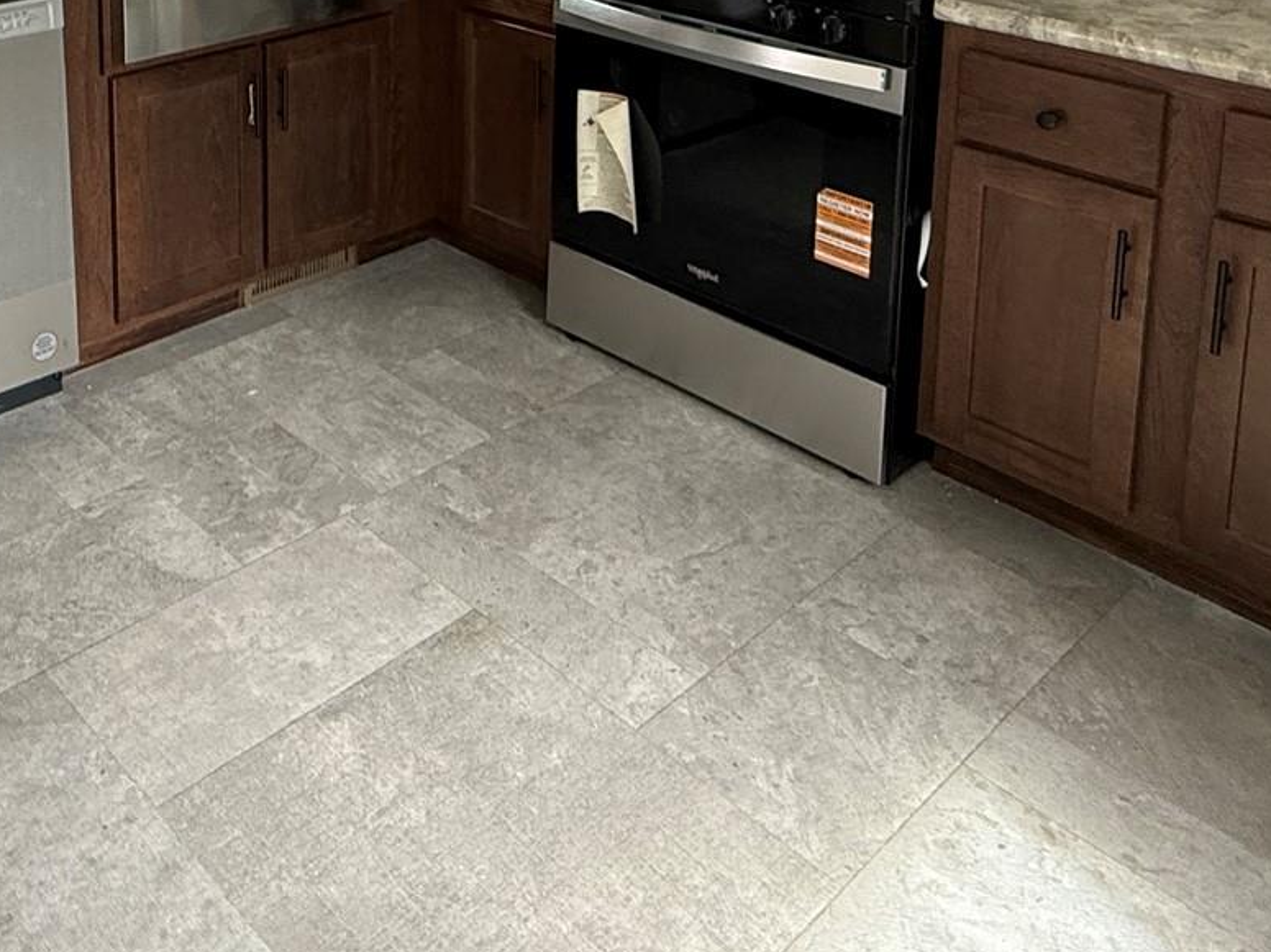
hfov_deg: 47.2
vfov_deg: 32.5
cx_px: 241
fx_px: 1358
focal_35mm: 37
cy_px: -165
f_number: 2.2
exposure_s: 1/99
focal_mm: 2.22
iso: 200
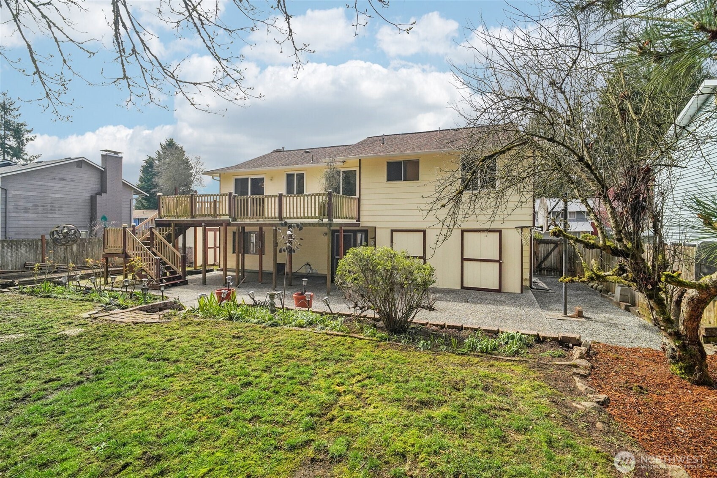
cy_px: 239
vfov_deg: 73.7
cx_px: 358
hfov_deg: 96.7
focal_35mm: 16
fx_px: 319
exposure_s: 1/1250
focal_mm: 16
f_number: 8
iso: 1600
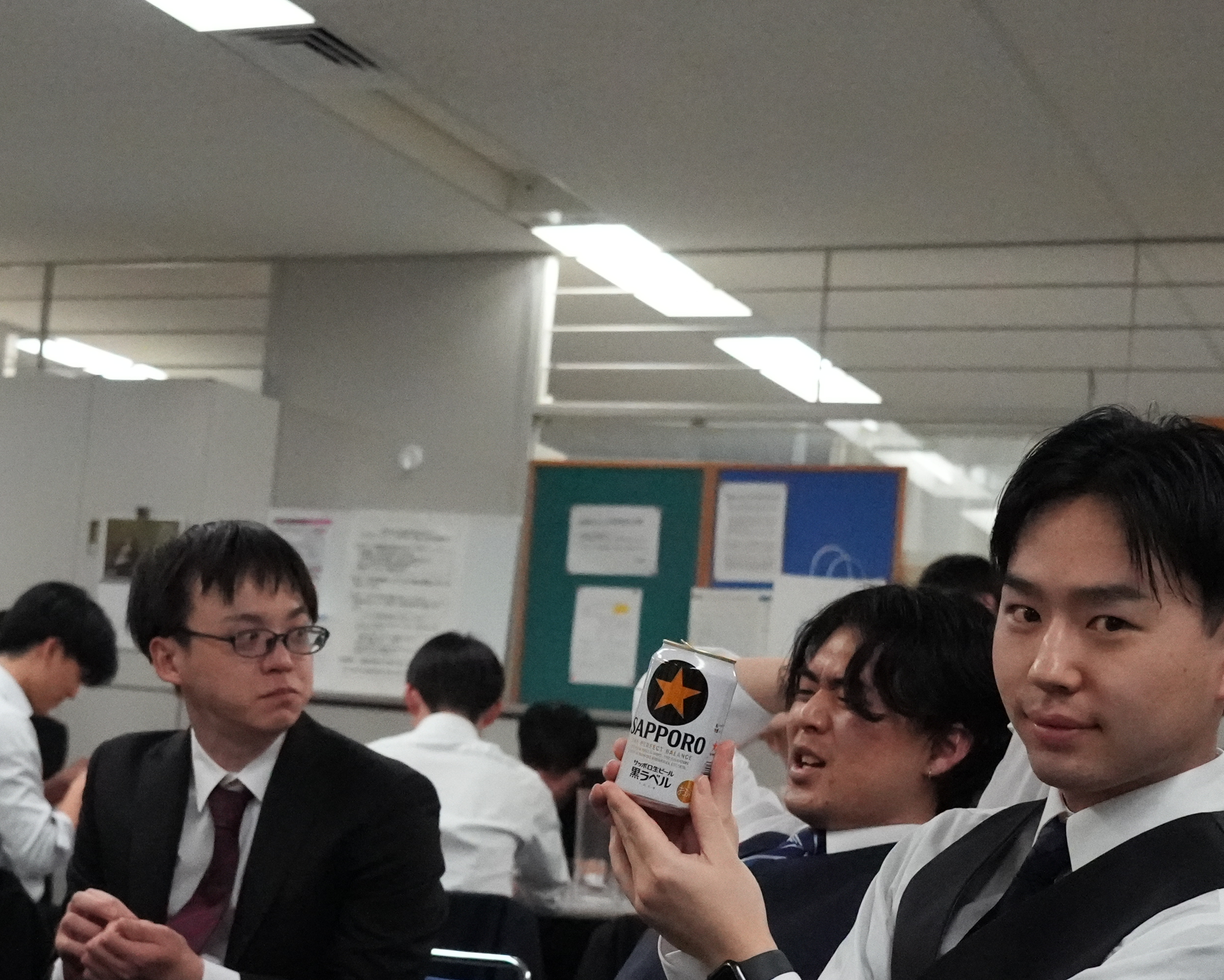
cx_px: 393
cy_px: 620
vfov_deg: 23.8
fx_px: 2319
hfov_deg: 29.3
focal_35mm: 64
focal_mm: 40
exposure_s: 1/4000
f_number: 5
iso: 40000
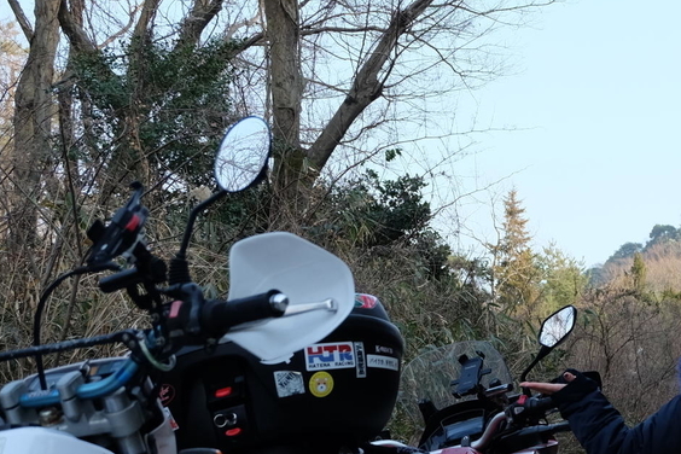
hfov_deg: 19.8
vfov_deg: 13.7
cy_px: 304
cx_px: 689
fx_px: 1892
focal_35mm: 100
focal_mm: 31
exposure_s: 1/280
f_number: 5.6
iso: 400
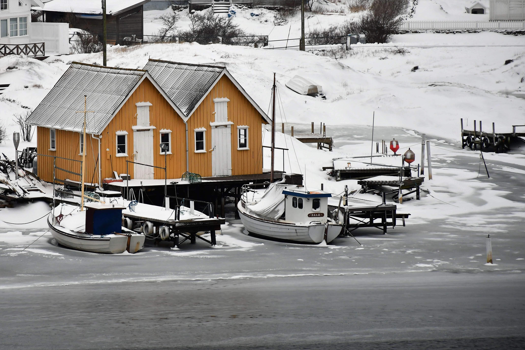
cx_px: 262
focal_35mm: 210
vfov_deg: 6.5
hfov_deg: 9.8
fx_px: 3062
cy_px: 175
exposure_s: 1/1000
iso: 500
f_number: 5.6
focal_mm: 140
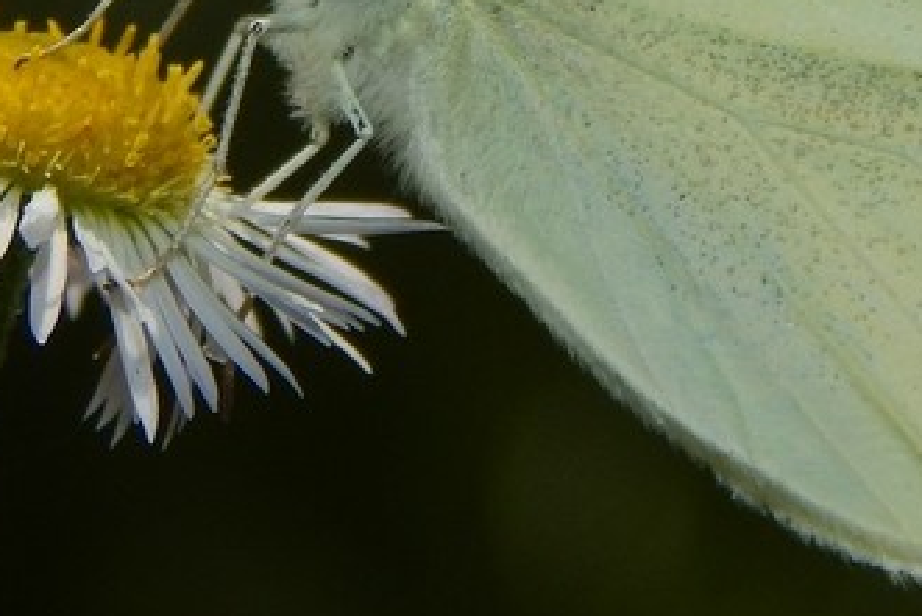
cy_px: -45
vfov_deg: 4.8
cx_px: 716
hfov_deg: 7.1
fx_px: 7404
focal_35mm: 289
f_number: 9.2
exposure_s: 1/640
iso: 125
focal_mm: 20.5
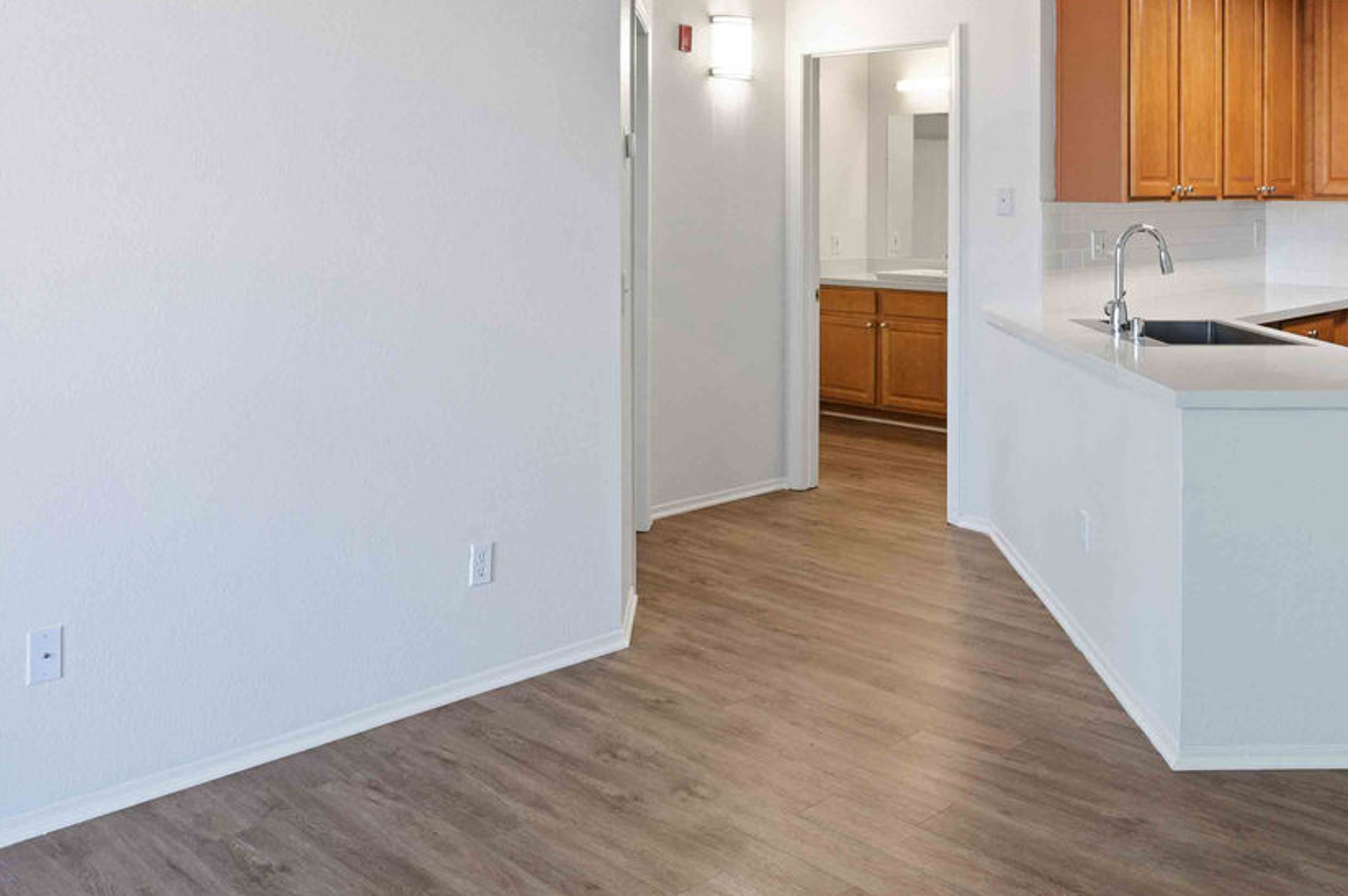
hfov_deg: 55.7
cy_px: 233
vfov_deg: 37.9
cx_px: 741
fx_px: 1272
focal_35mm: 34
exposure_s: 1/6
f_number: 8
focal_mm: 14
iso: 200
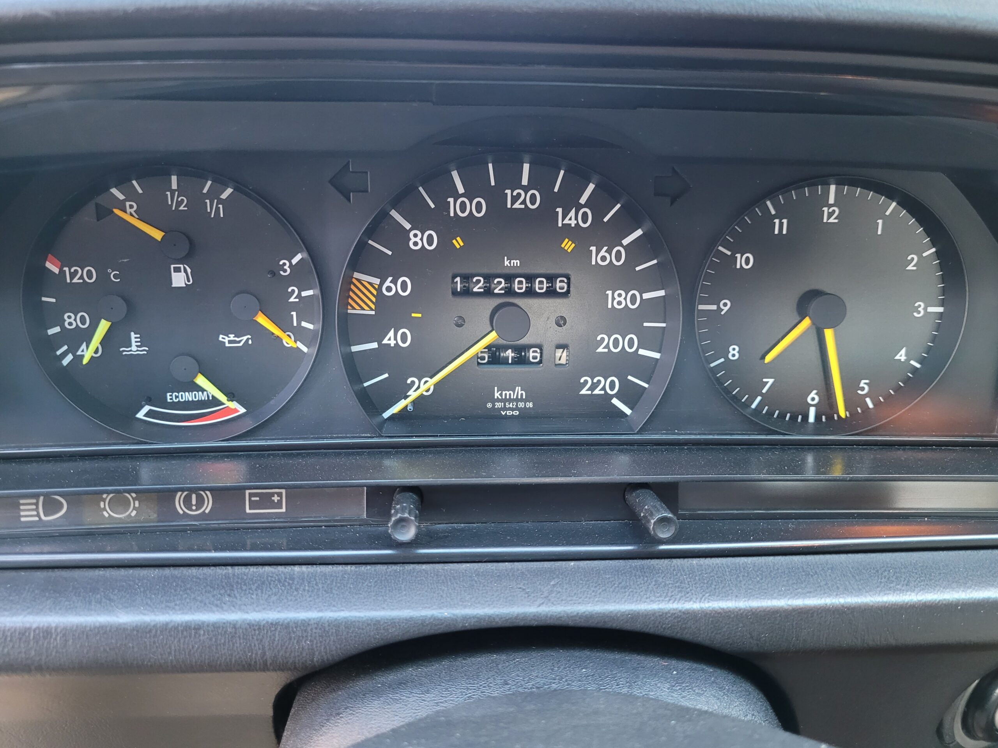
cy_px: 374
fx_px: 750
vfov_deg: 53.1
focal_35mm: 26
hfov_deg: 67.3
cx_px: 499
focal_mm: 5.4
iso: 640
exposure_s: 1/33
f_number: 1.8
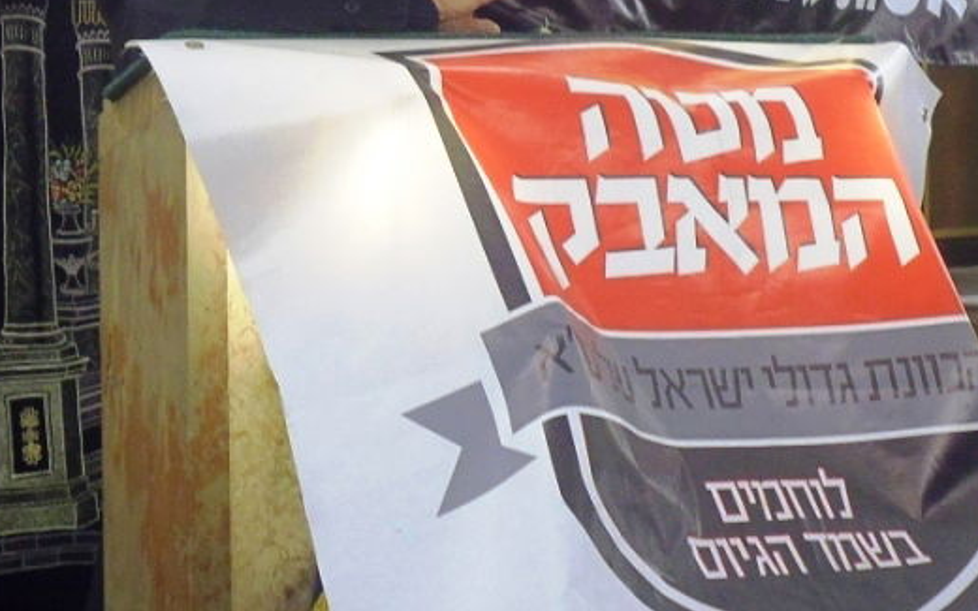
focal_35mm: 96
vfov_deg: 13.6
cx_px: 455
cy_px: 160
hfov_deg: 21.6
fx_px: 2559
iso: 400
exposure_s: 1/25
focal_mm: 8.1
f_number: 3.8
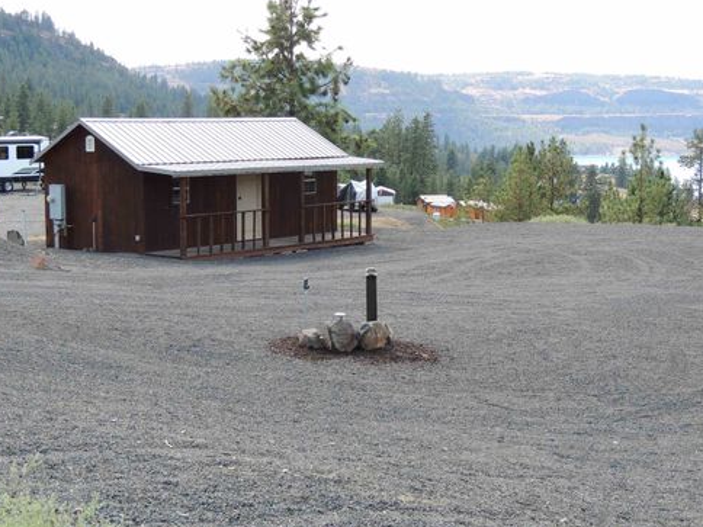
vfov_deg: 23.7
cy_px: 262
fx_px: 1259
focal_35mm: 62
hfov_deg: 31.2
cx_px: 346
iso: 100
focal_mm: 10.7
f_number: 3.7
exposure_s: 1/160
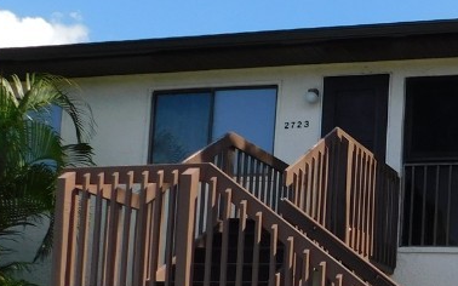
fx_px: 824
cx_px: 508
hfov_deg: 28.2
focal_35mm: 66
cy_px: 339
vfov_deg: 18.7
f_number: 6
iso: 125
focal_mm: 4
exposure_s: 1/400
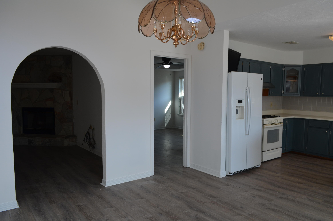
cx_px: 166
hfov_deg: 67.5
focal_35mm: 27
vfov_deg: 47.7
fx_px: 249
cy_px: 110
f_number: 5.6
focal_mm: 18
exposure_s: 1/125
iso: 280
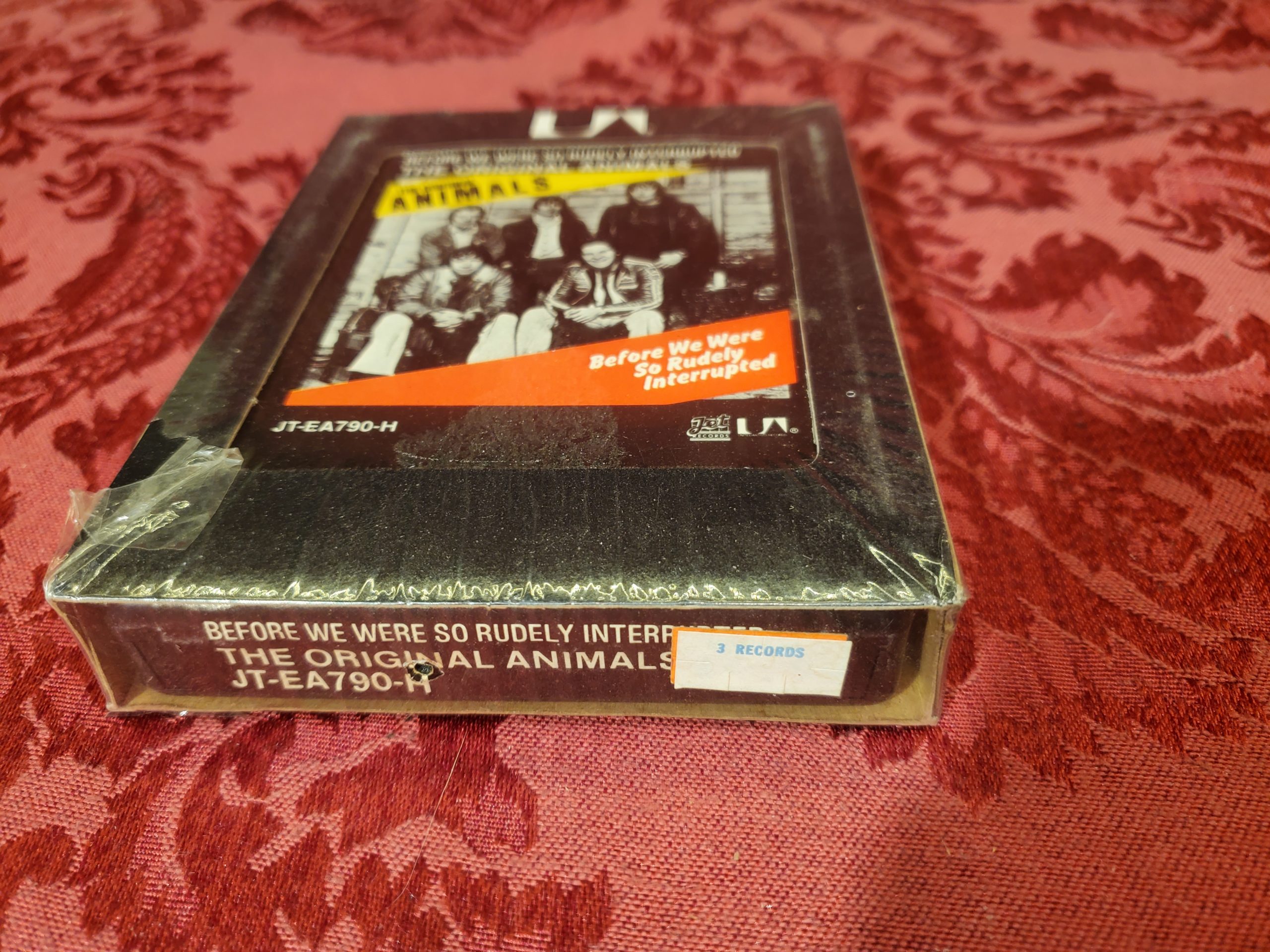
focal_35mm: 26
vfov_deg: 53.1
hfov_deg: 67.3
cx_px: 635
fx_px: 954
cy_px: 476
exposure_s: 1/120
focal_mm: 4.3
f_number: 1.5
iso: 80
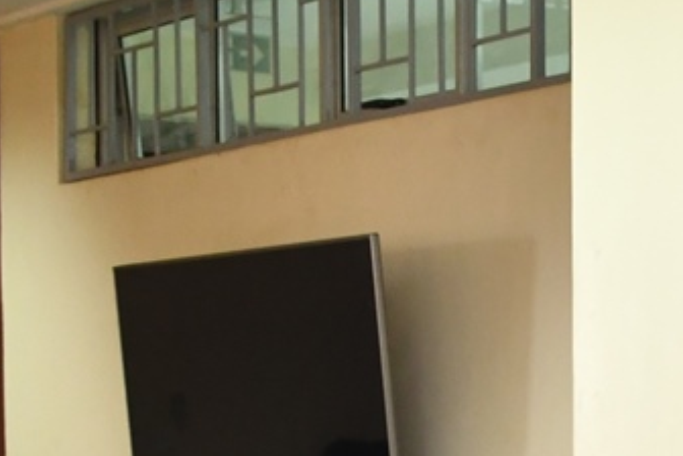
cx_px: 787
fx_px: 2978
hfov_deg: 12.8
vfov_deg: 8.5
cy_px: 701
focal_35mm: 157
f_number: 4
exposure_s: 1/60
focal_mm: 22
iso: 1000
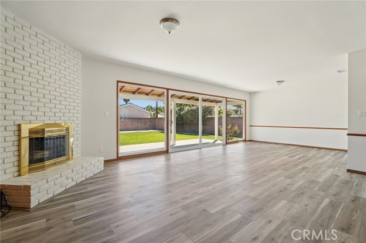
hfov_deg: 96.8
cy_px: 122
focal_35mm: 16
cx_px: 183
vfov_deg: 73.7
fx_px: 163
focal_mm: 16
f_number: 8
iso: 400
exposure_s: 1/60
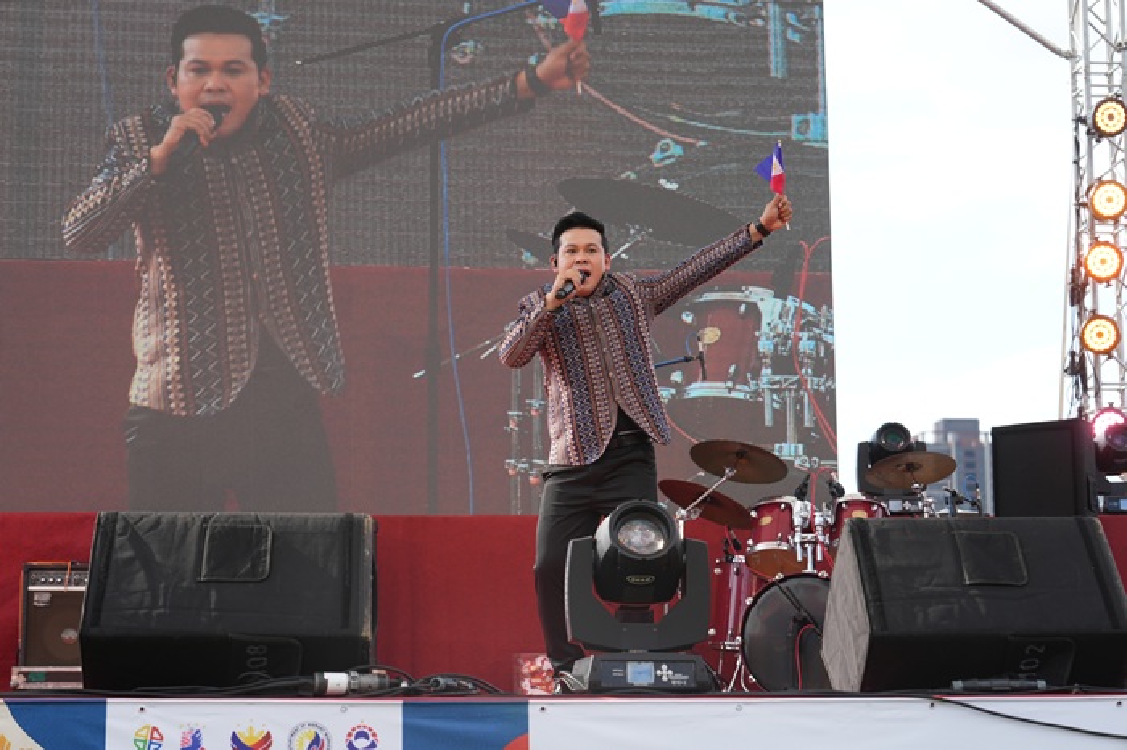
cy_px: 375
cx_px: 564
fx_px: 2190
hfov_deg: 28.9
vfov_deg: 19.4
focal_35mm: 70
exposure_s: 1/500
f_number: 4
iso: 200
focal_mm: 70
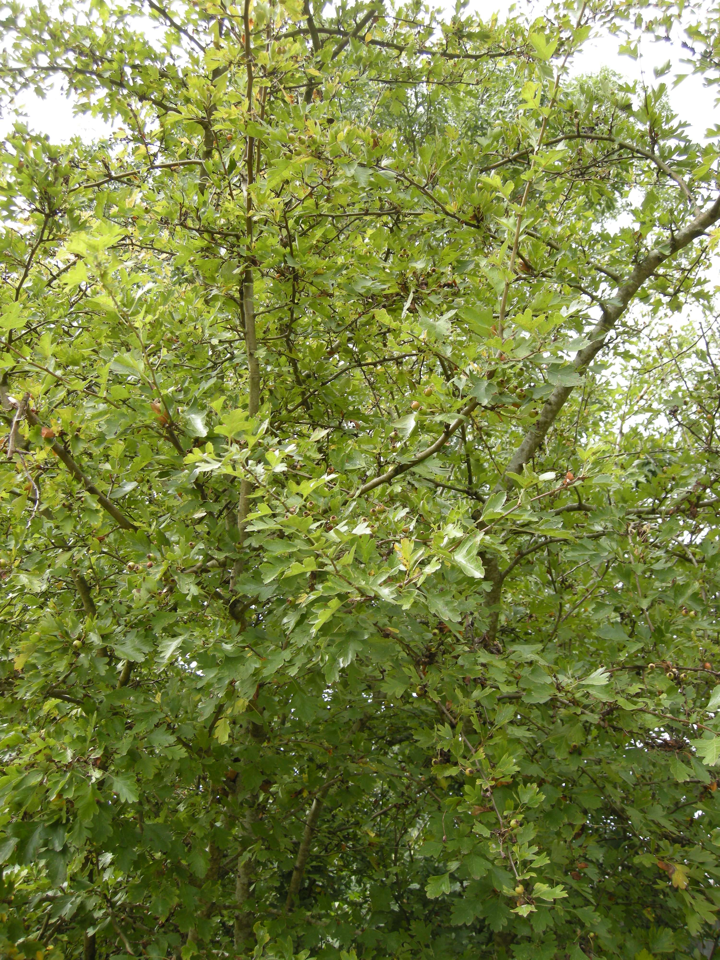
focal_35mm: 35
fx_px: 971
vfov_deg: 52.6
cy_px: 480
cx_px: 360
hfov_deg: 40.7
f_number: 3.8
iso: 64
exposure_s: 1/94.5
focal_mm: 7.5
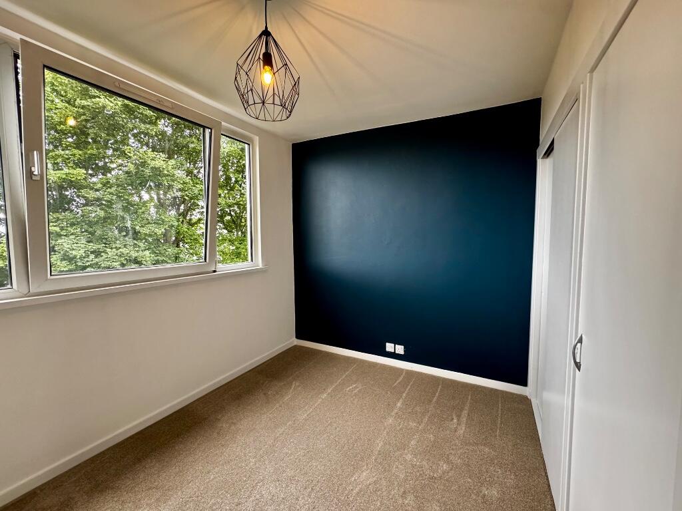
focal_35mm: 14
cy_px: 256
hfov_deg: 102.1
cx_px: 341
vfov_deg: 85.7
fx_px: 276
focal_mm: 2.22
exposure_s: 1/99
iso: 320
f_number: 2.2
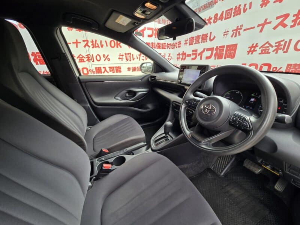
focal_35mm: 13
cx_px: 150
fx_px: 113
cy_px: 112
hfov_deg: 106.2
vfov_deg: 89.9
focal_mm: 2.2
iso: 64
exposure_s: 1/100
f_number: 2.2
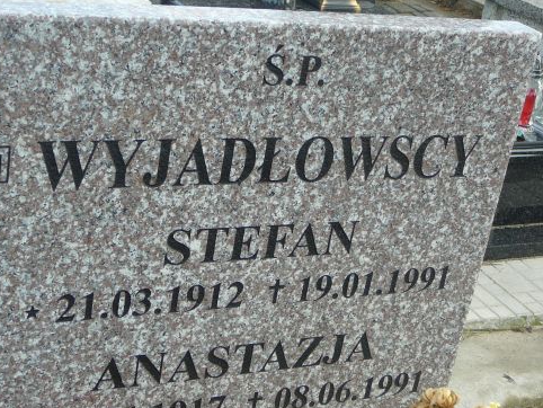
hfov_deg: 28.1
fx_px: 1083
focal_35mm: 69
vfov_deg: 21.3
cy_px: 214
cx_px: 238
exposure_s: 1/125
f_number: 3.4
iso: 80
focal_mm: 7.8
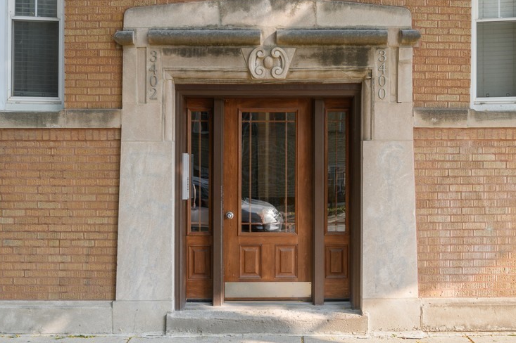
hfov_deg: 45.4
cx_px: 277
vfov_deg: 31.2
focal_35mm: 43
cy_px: 160
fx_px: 616
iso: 200
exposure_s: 1/45
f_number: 9.5
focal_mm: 35
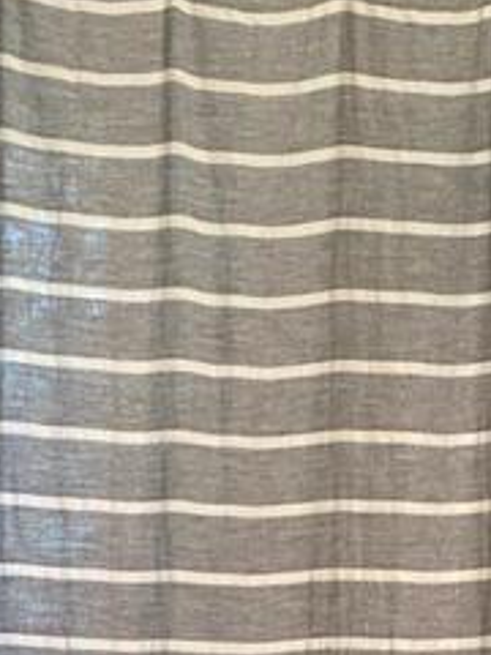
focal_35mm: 130
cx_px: -19
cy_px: 1040
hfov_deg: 11.3
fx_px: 2459
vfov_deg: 14.0
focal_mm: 4.25
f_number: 1.8
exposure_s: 1/60
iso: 160
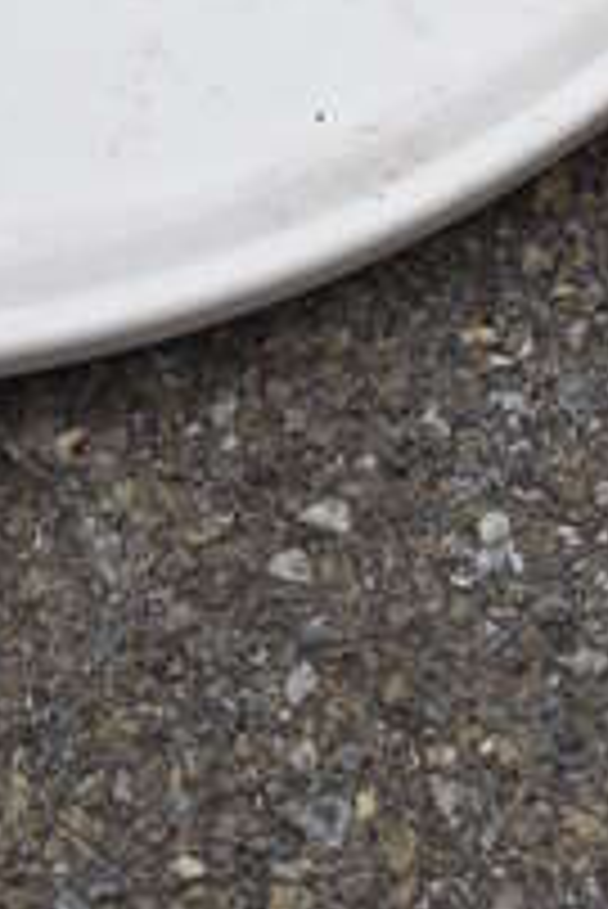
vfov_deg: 14.8
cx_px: -158
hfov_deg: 11.0
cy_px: -704
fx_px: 3085
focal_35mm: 122
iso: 200
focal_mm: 18
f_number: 6.3
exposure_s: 1/250
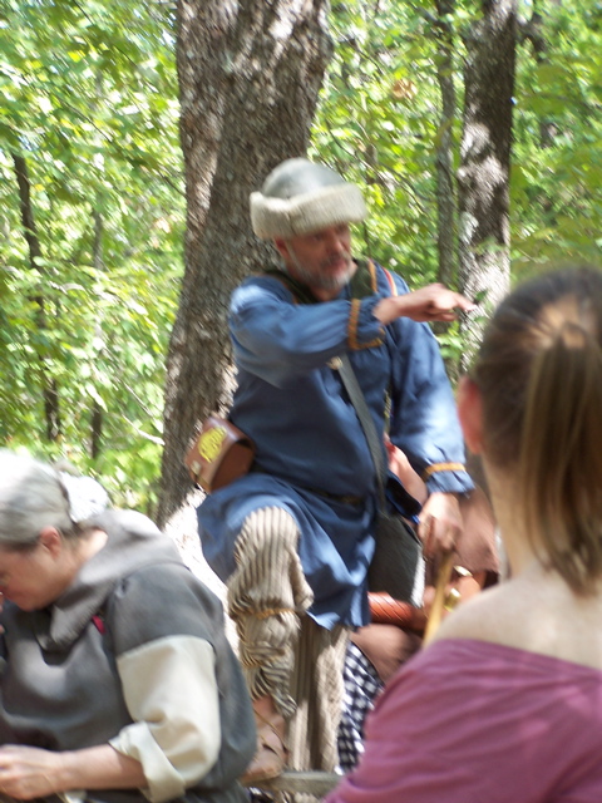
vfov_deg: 15.4
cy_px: 402
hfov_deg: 11.6
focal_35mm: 128
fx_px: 2968
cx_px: 301
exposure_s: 1/60
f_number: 3.2
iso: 80
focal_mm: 21.2
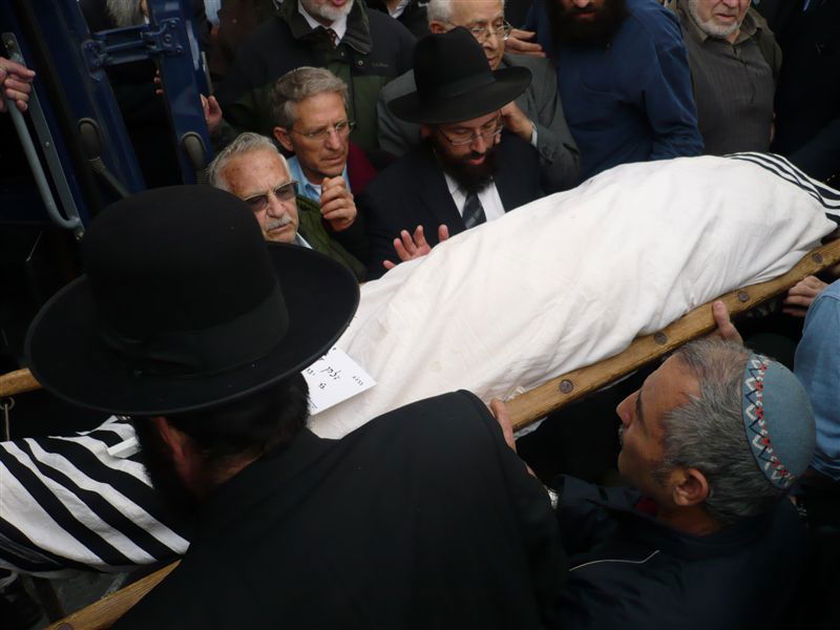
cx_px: 420
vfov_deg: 40.7
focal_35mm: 35
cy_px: 315
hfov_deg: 52.6
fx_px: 849
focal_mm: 5.8
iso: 100
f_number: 2.8
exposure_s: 1/320
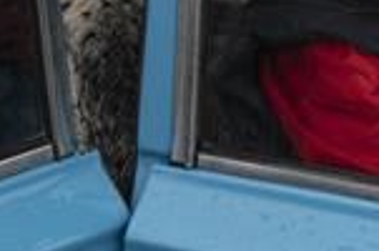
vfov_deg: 8.8
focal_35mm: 151
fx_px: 1586
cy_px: -164
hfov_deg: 13.6
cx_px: 231
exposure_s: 1/2000
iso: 400
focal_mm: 35
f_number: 4
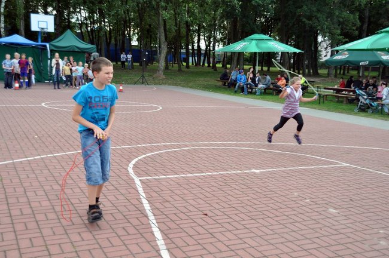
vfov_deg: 30.8
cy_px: 129
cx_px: 194
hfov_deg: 45.0
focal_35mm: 44
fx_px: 470
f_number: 5.6
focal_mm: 29
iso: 200
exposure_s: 1/125
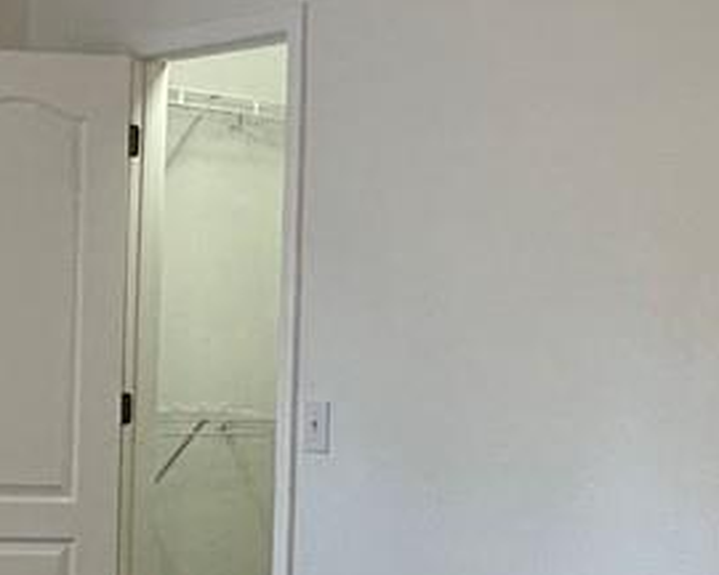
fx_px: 1724
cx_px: 61
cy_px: 338
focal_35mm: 81
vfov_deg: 18.9
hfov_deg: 22.9
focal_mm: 2.22
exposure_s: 1/120
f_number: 2.2
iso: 250
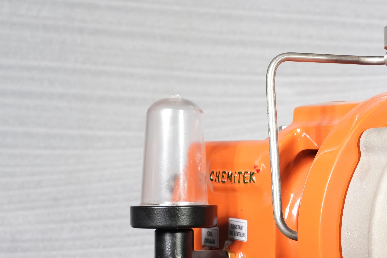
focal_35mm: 100
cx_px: 338
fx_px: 1075
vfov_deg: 13.6
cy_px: 209
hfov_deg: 20.1
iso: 800
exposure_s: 1/125
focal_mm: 48
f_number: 9
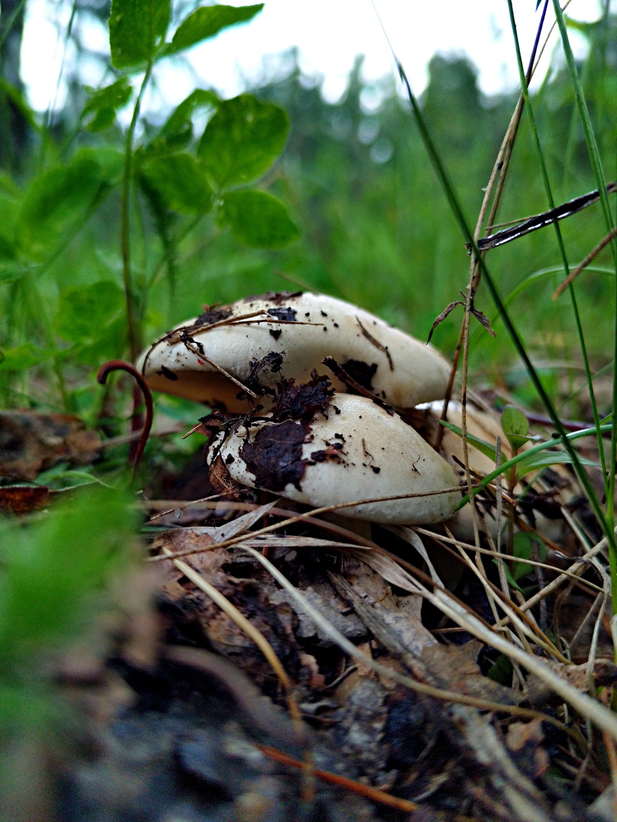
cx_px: 308
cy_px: 411
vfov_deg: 67.3
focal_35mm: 26
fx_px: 618
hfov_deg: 53.1
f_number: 1.8
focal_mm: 6.24
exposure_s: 1/320
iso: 400
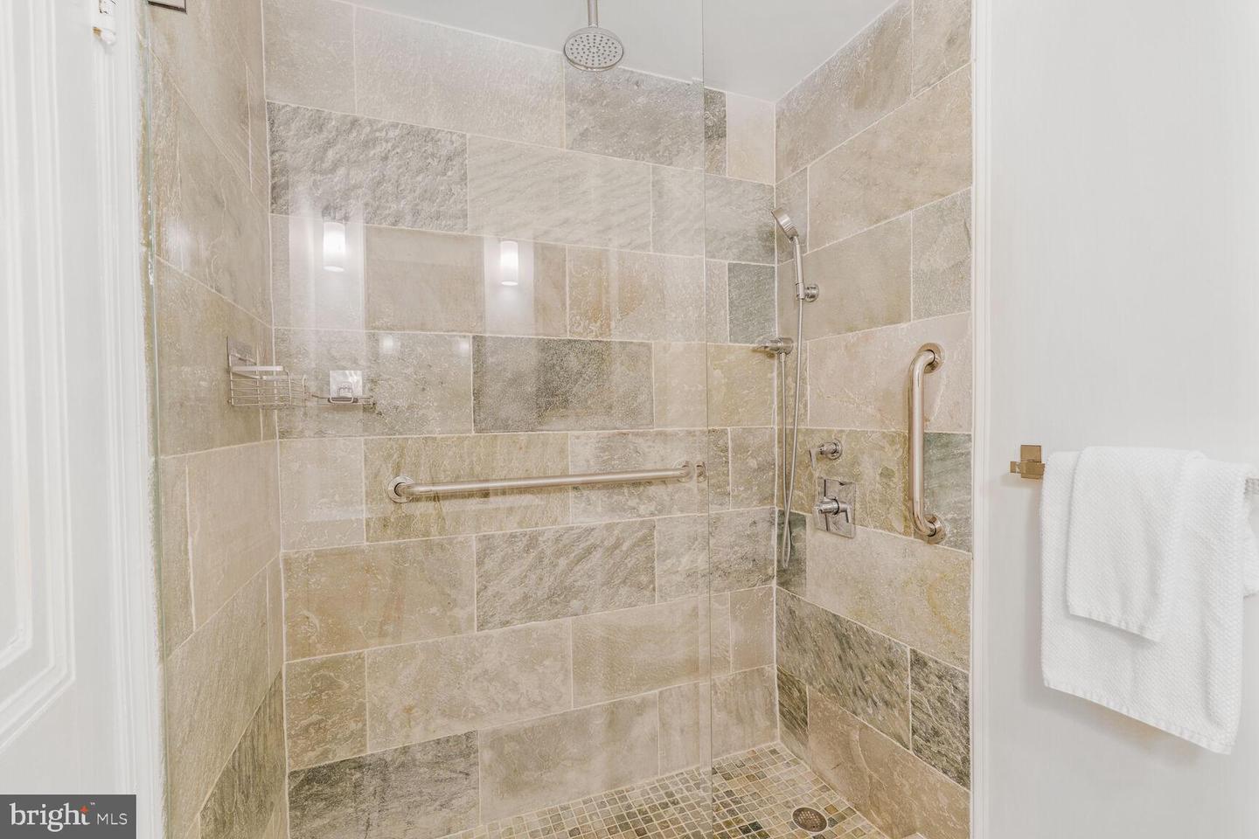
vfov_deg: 73.7
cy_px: 420
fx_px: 560
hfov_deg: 96.7
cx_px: 630
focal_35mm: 16
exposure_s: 2
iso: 200
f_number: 8
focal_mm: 16
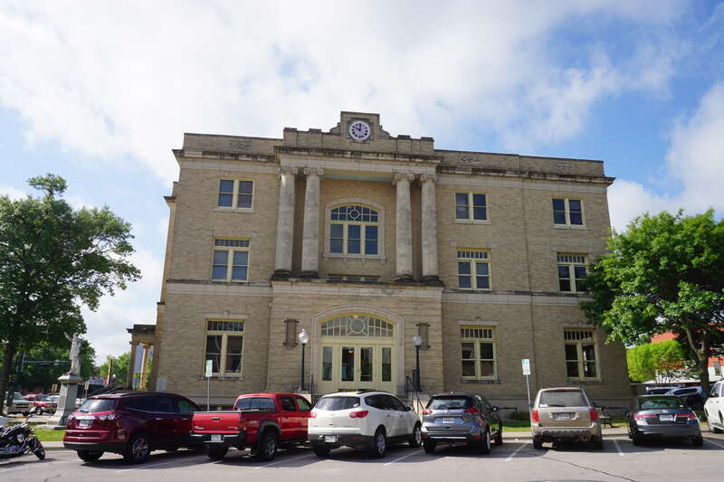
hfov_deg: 67.4
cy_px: 241
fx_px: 543
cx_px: 362
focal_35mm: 27
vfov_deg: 47.9
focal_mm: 18
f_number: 11
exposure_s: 1/125
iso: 100
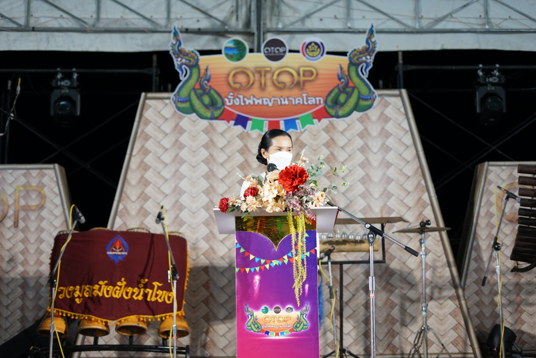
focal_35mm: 50
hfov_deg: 39.6
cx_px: 268
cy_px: 179
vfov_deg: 27.0
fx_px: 745
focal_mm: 50
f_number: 2
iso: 400
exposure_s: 1/200
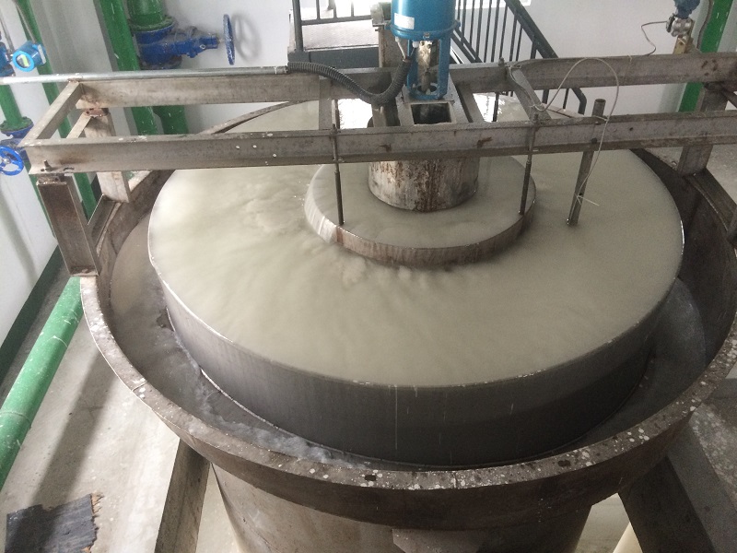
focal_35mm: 30
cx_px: 368
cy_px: 276
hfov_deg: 60.0
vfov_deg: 46.8
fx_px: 639
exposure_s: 1/30
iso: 160
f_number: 2.2
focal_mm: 4.12
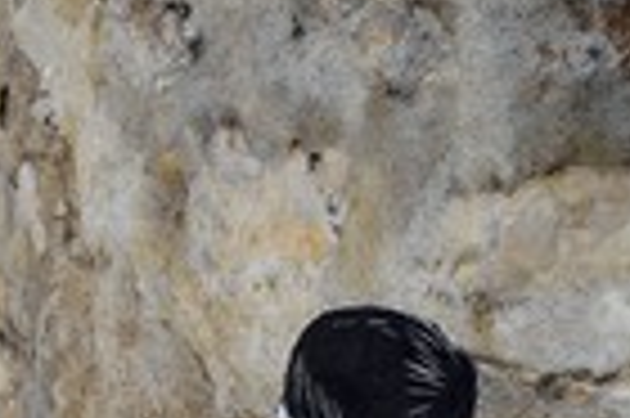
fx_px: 1783
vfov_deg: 12.8
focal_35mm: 102
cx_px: -122
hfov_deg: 19.0
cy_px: 602
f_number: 13
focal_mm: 34
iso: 200
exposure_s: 1/160
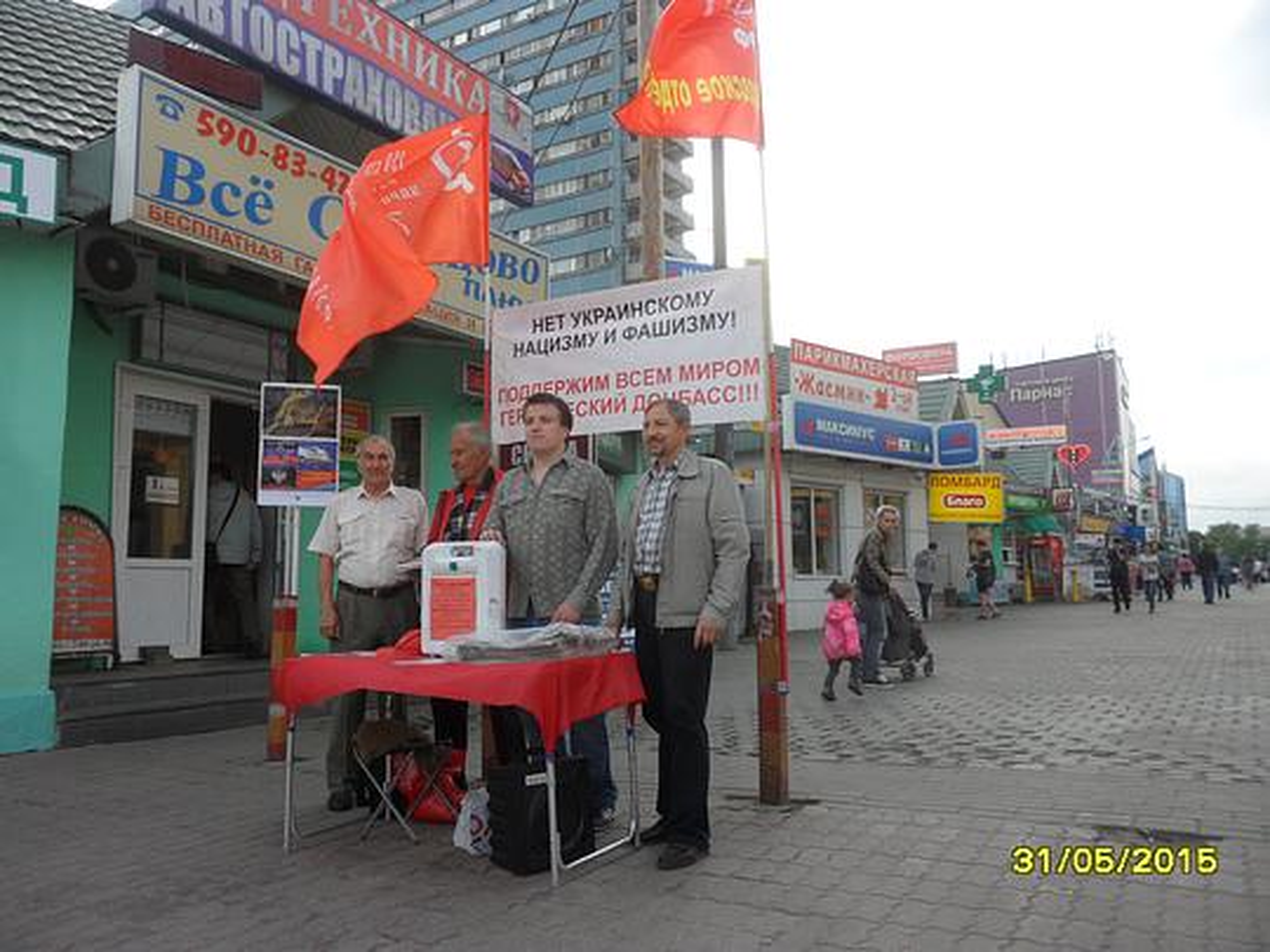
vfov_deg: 51.4
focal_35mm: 27
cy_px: 476
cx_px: 635
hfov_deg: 65.3
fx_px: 991
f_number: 3.5
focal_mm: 4.9
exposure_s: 1/250
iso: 80
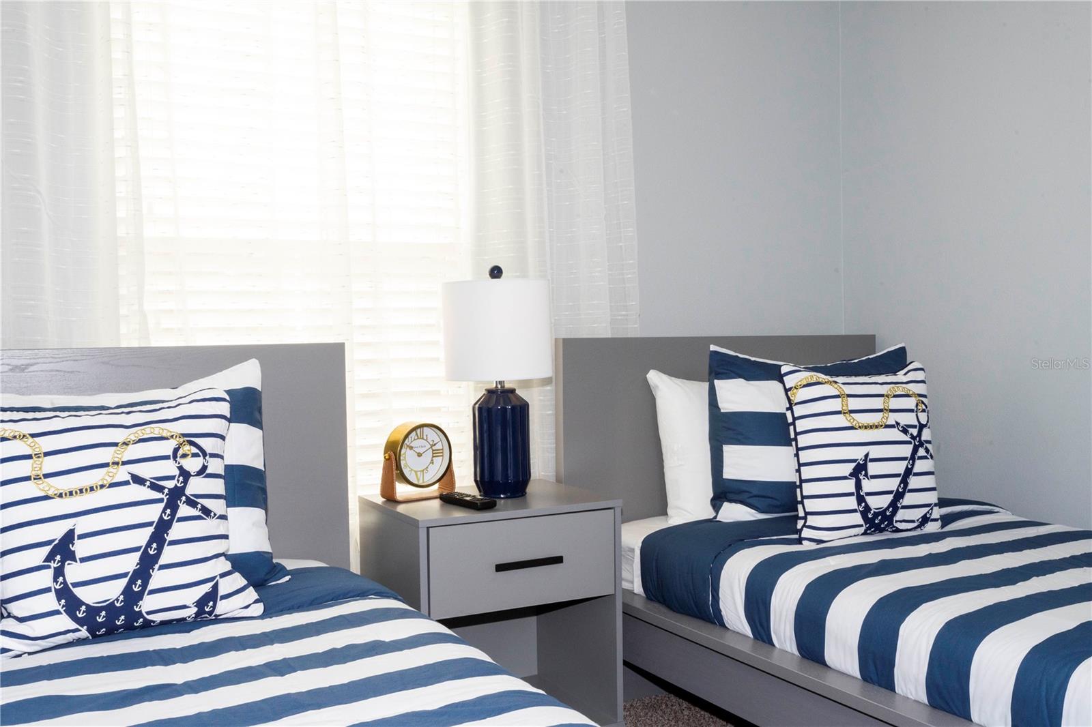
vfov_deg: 37.8
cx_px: 546
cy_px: 364
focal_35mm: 35
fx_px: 1061
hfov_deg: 54.4
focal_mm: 35
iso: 1000
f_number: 22
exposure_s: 1/40
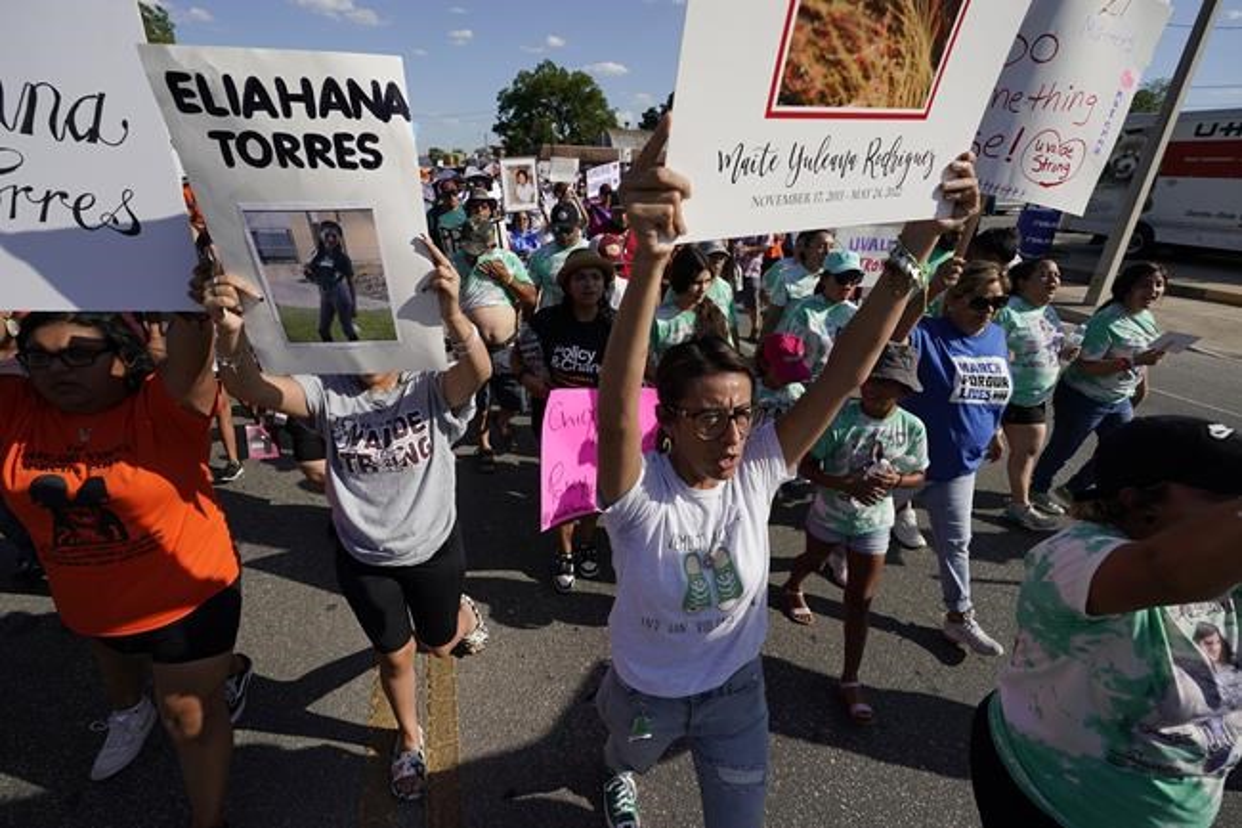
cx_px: 621
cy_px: 414
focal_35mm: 16
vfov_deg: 73.7
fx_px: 552
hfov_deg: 96.8
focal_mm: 16
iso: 250
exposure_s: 1/2000
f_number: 5.6
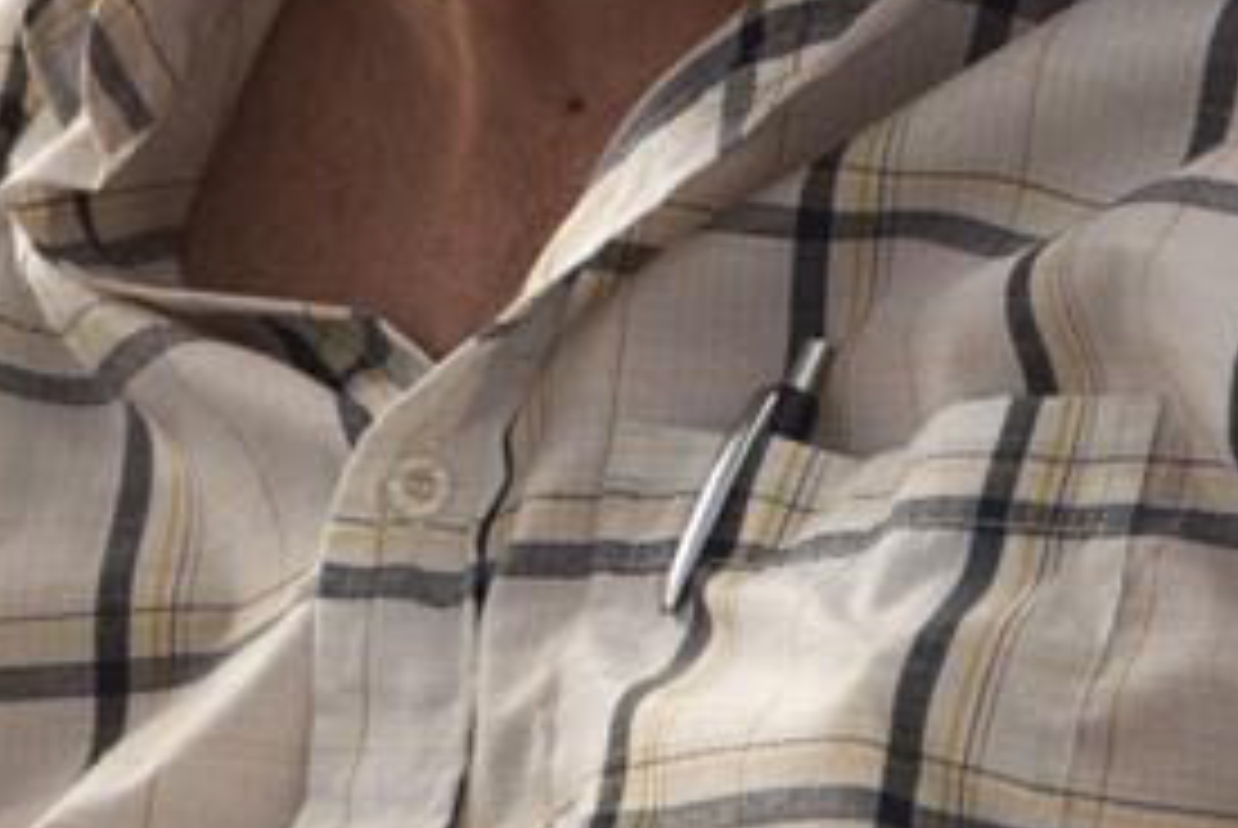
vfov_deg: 1.7
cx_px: 527
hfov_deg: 2.5
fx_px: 28745
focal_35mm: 835
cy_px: -207
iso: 400
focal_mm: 200
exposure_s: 1/640
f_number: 5.6
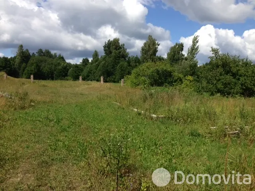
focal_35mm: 33
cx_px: 128
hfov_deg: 55.4
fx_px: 243
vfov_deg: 42.9
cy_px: 96
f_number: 2.4
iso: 50
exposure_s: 1/1869
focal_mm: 4.12
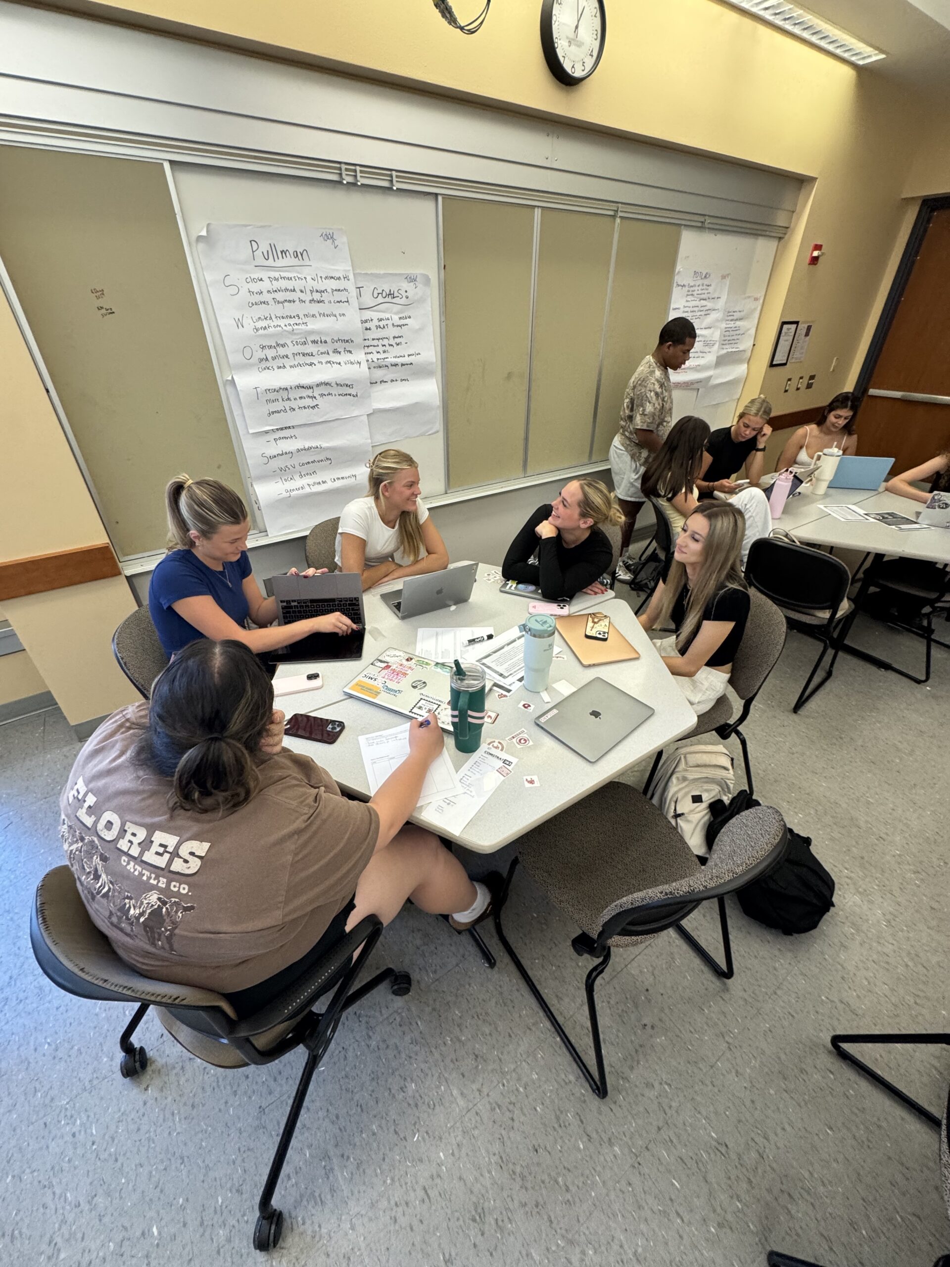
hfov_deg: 85.7
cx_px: 475
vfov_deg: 102.1
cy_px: 634
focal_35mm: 14
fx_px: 512
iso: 250
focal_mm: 2.22
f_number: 2.2
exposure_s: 1/120
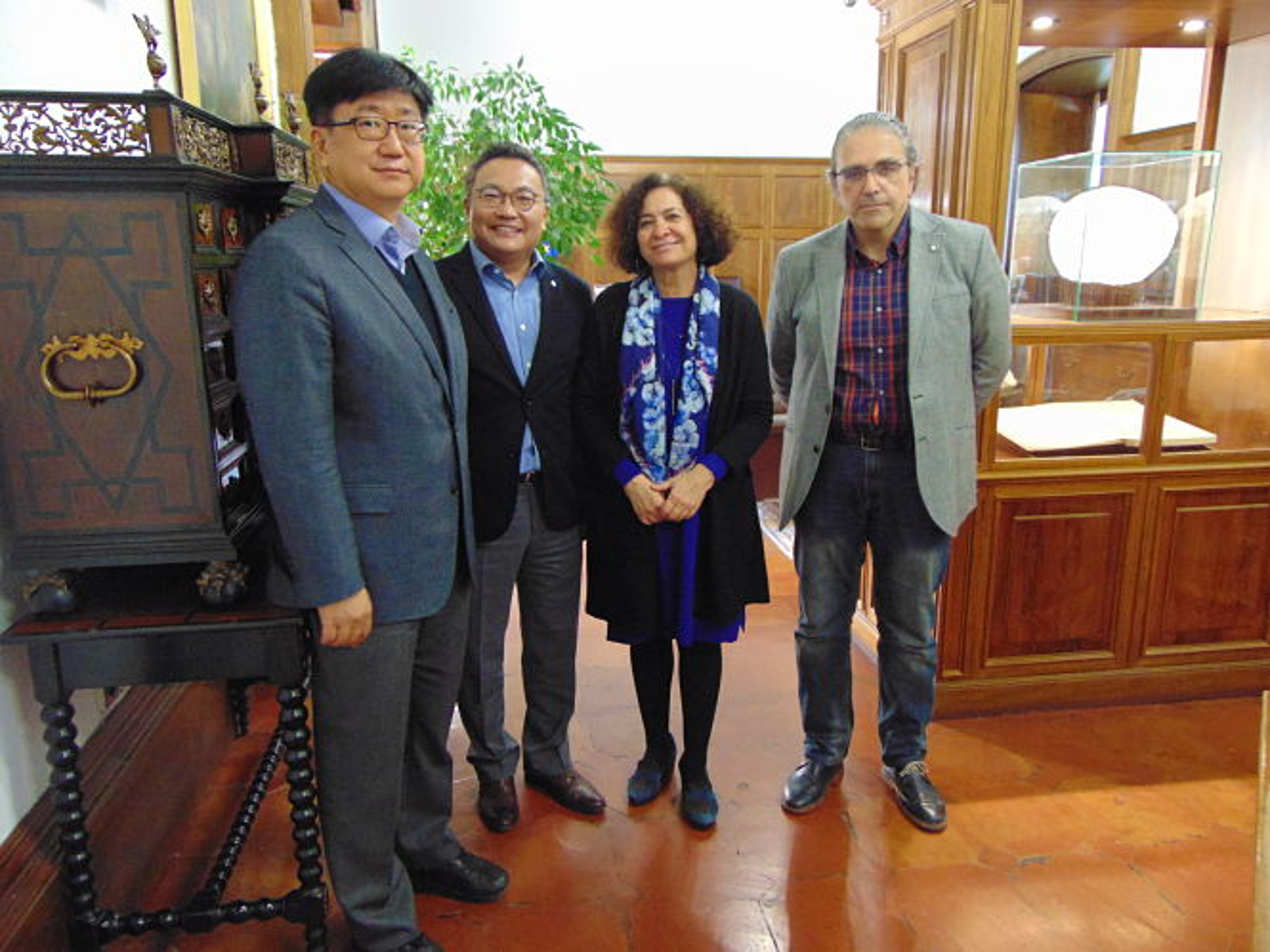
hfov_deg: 69.4
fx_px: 917
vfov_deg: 54.9
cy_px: 476
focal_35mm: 25
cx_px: 635
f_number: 3
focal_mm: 4.5
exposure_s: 1/15
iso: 400
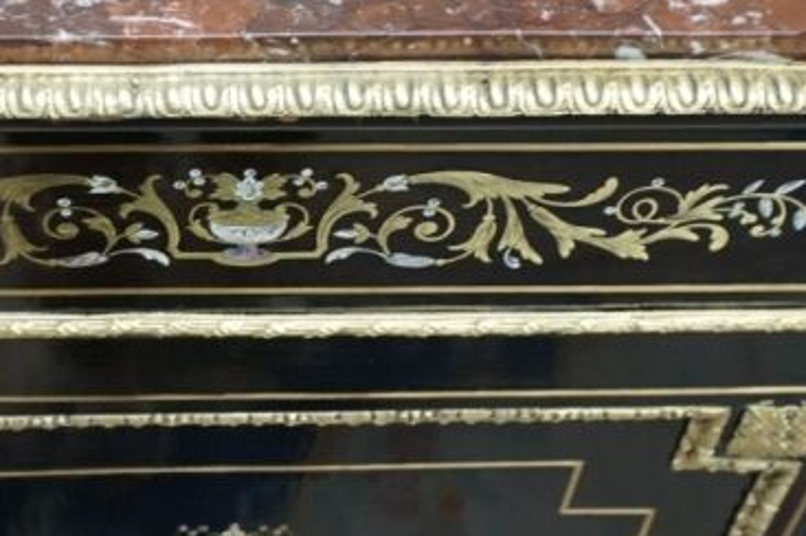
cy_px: 147
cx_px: 211
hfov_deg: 29.7
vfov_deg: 20.1
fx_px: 1499
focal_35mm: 67
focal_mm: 16
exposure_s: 1/60
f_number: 4
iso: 320
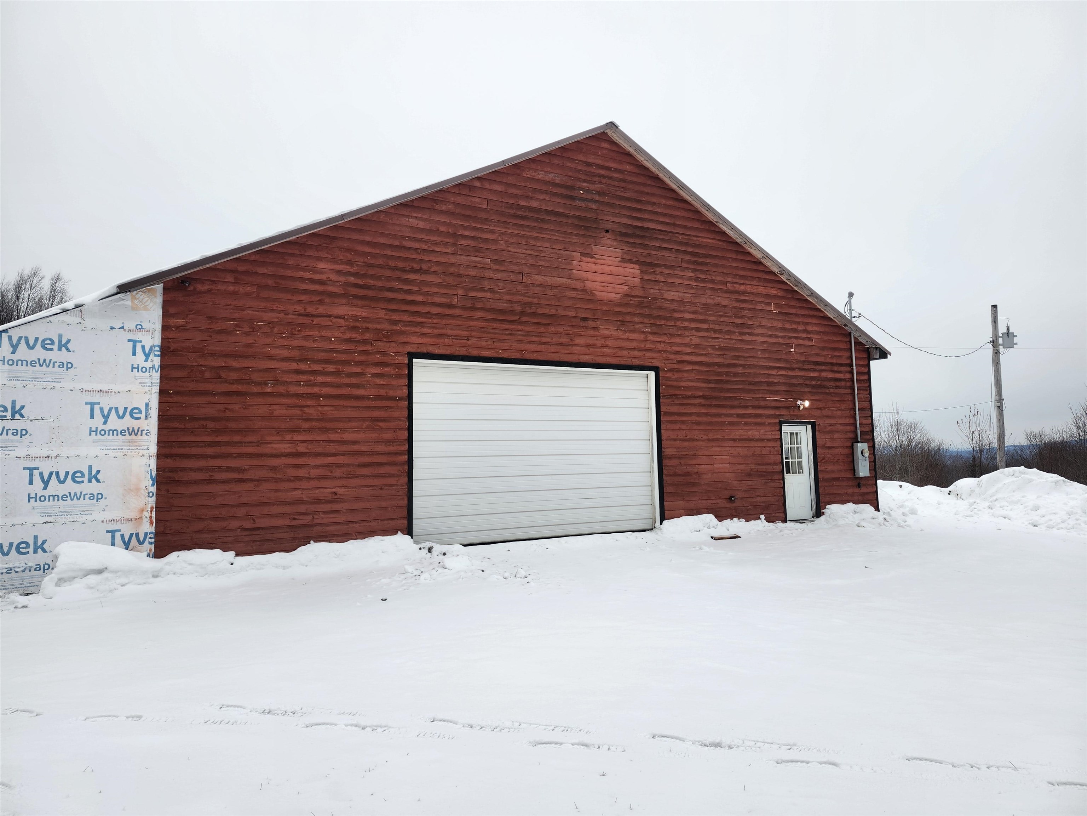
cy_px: 408
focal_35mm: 23
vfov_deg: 58.9
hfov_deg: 73.9
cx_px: 544
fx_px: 722
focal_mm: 5.54
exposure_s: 1/180
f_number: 1.8
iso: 32
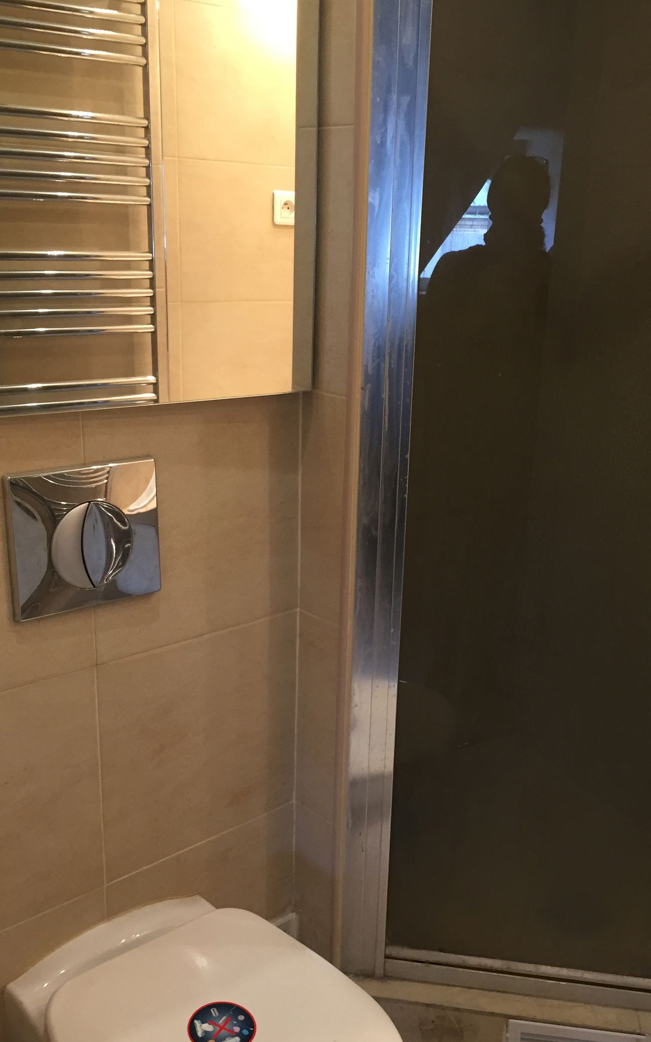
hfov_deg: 35.3
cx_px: 372
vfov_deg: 53.9
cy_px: 585
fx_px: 1022
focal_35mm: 36
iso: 125
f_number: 2.2
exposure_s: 1/33
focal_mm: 4.15
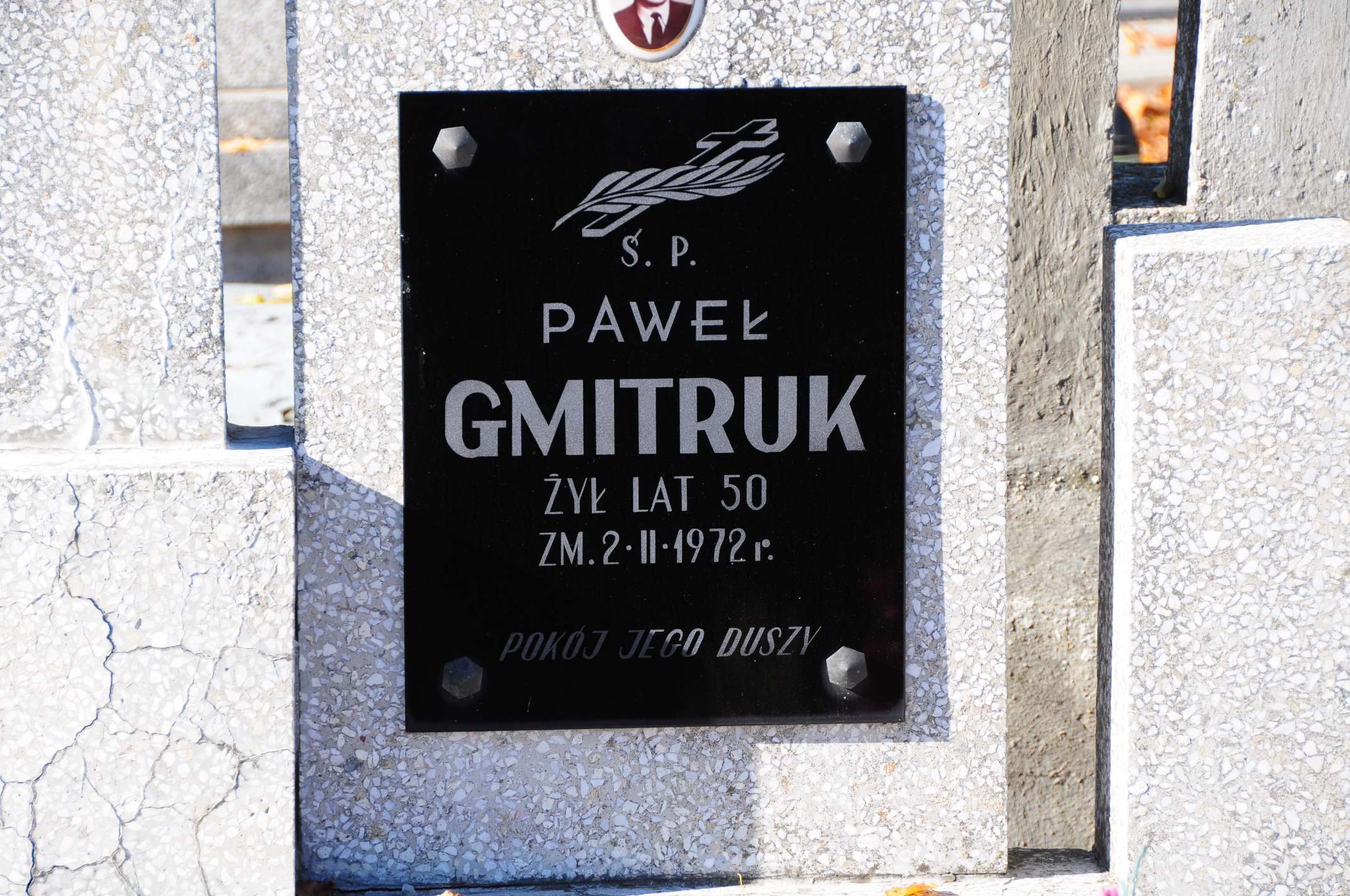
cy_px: 448
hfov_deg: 14.4
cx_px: 675
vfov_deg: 9.6
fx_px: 5337
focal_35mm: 142
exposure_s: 1/400
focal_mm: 95
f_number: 7.1
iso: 320
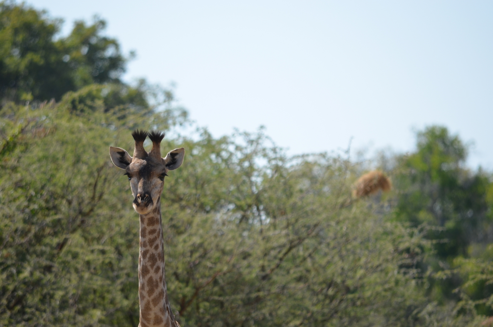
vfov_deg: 3.0
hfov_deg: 4.6
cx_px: 246
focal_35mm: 450
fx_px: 6150
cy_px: 164
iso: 200
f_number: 6.3
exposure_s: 1/640
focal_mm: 300
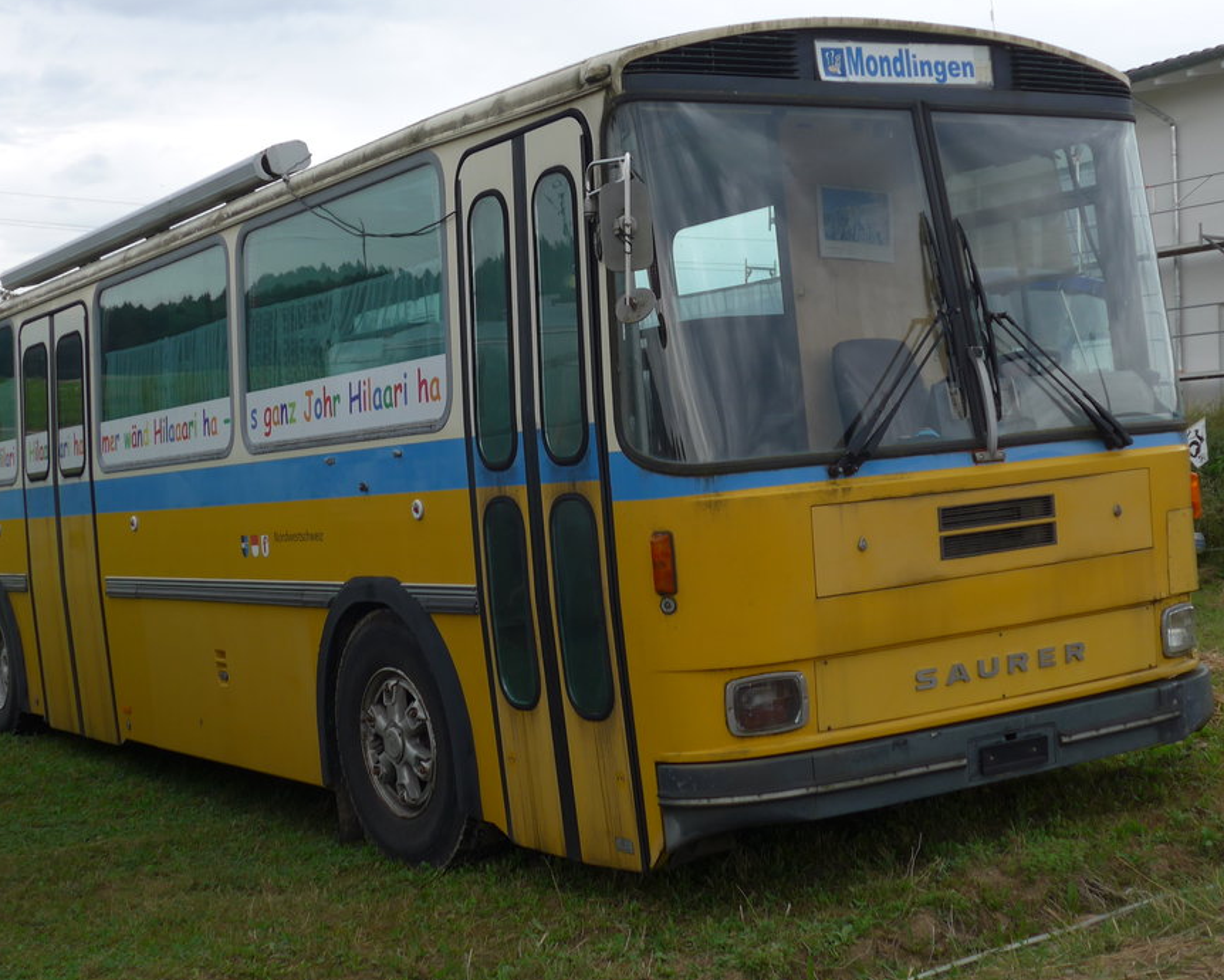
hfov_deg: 35.4
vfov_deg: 28.6
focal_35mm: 53
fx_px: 1920
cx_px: 601
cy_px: 402
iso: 80
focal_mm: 8
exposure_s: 1/320
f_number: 2.8
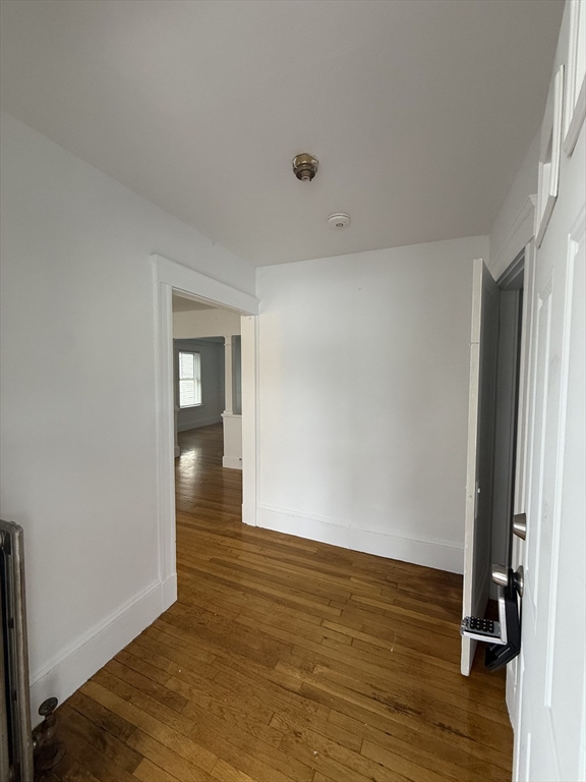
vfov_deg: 102.1
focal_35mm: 14
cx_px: 293
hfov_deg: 85.7
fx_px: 316
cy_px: 391
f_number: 2.2
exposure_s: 1/120
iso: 200
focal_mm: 2.22
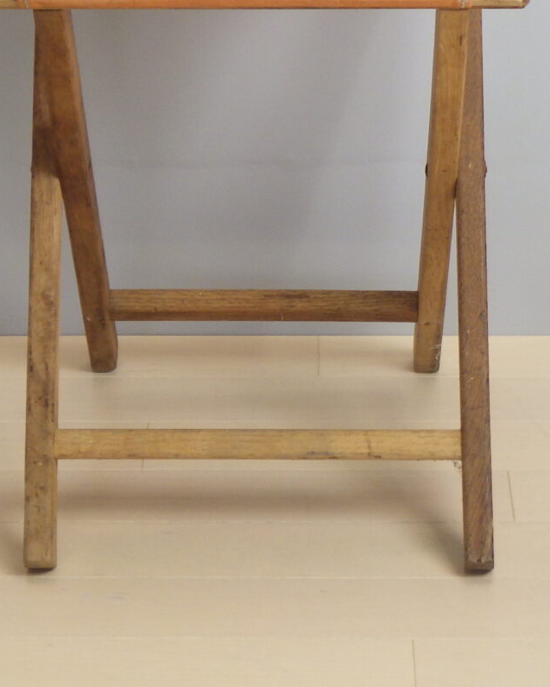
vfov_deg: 15.9
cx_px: 258
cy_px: 93
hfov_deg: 12.9
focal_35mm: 120
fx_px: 2441
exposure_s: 1/20
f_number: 4.4
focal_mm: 9.1
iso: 125
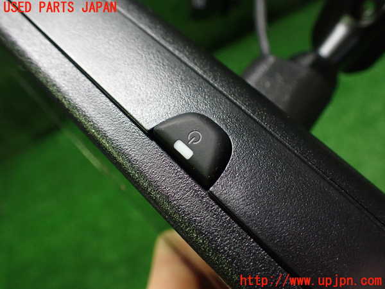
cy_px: 144
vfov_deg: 46.8
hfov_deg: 60.0
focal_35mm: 30
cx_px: 192
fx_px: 334
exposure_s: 1/60
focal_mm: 5.4
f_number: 2.3
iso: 800
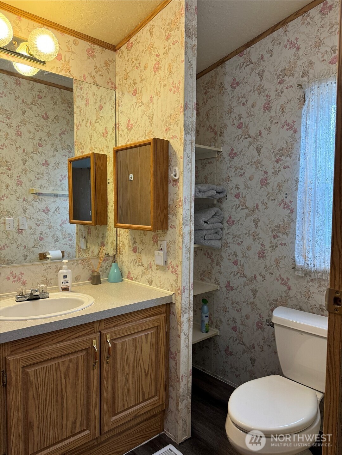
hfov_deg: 56.8
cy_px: 228
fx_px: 316
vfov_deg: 71.6
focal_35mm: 24
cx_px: 171
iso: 200
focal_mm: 6.76
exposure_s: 1/120
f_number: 1.78
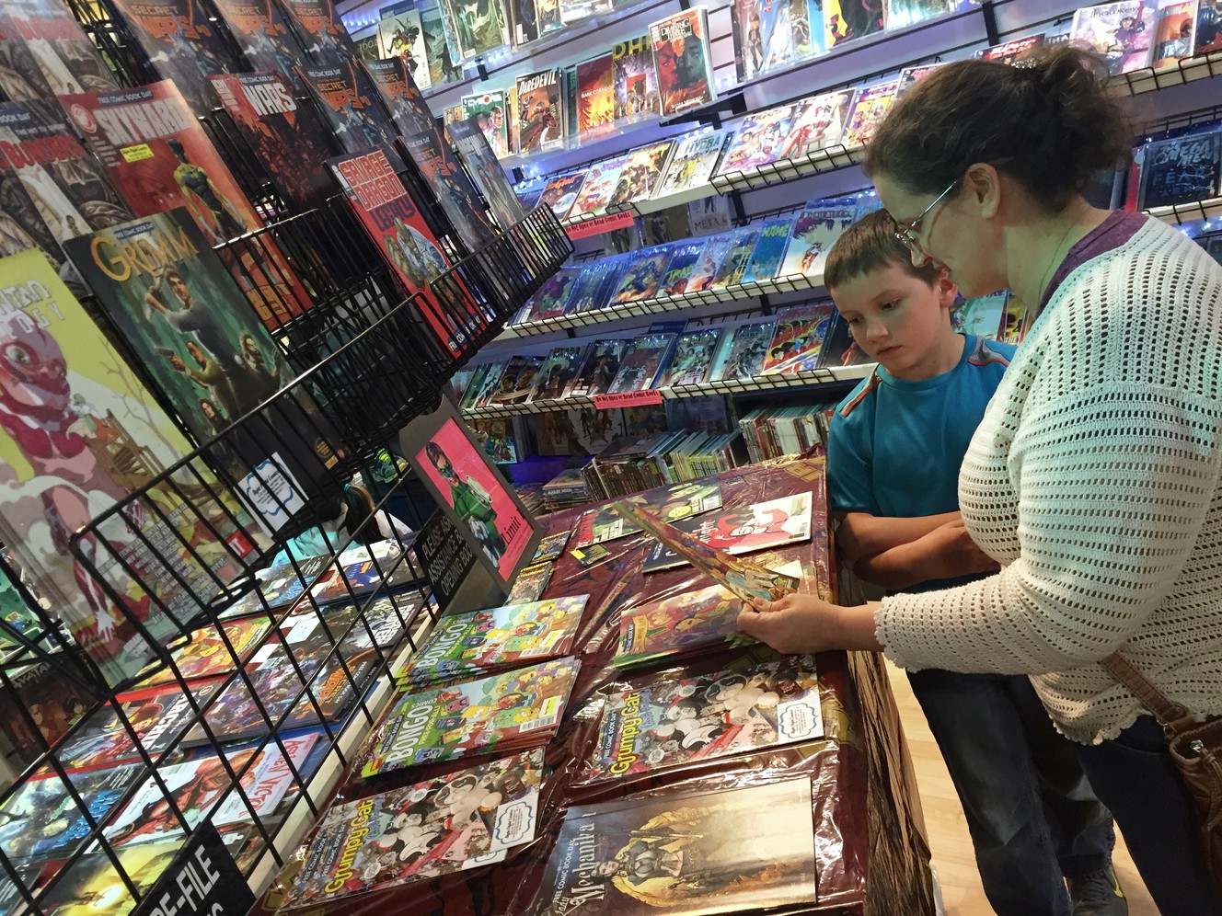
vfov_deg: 48.2
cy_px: 458
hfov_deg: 61.7
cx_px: 611
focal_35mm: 29
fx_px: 1024
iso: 125
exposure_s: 1/30
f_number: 2.2
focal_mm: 4.15
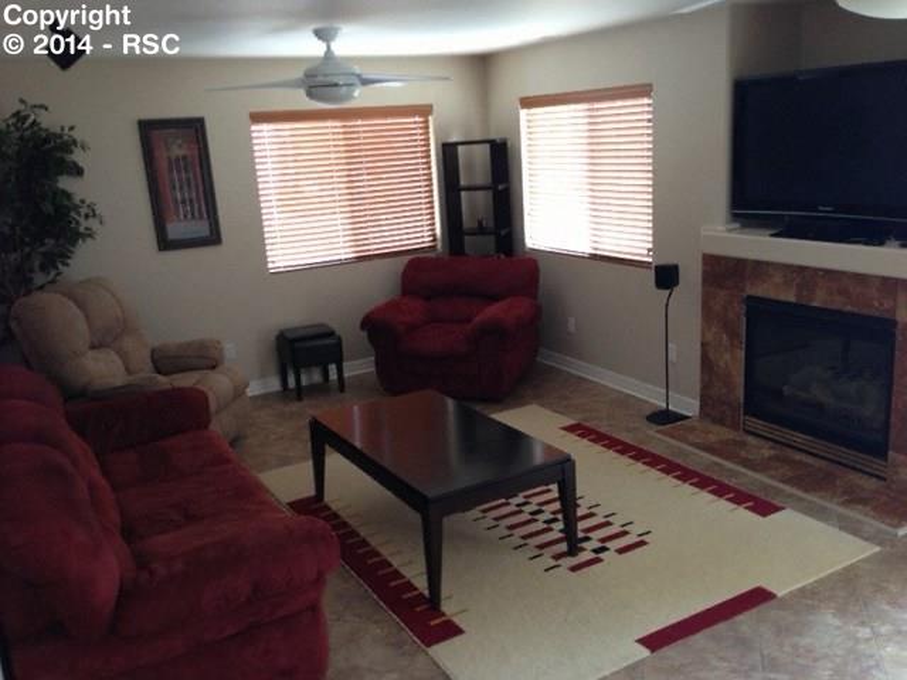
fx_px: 865
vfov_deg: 42.9
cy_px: 340
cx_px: 454
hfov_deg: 55.4
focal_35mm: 33
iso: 100
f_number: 2.4
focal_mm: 4.13
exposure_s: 1/20
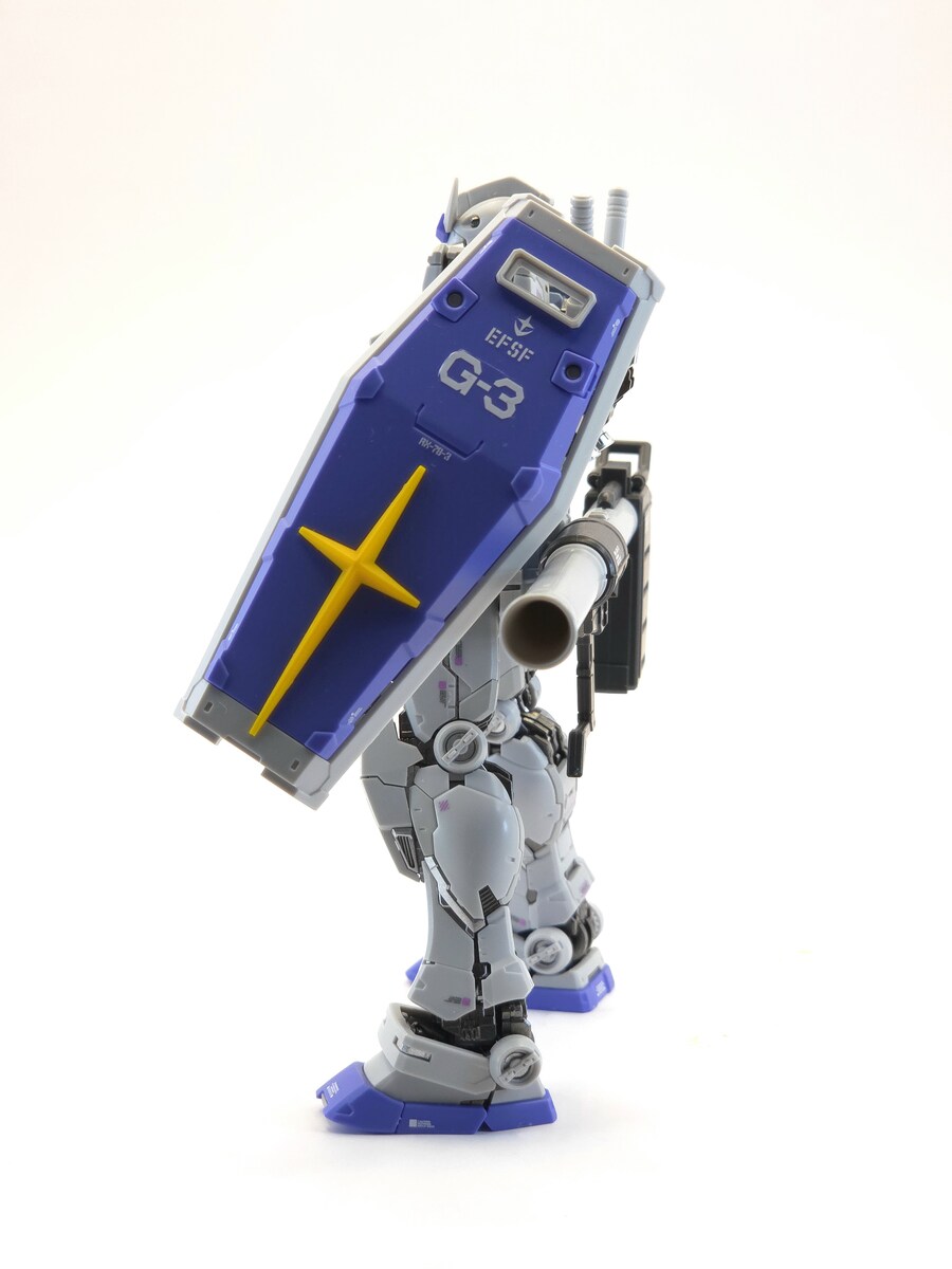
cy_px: 634
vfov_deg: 28.2
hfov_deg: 21.3
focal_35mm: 69
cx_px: 476
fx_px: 2530
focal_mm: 7
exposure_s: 1/60.2
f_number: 2.4
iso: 50
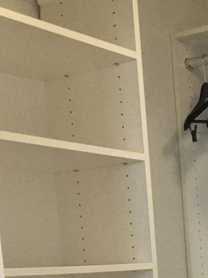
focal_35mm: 85
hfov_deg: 16.3
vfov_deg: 20.9
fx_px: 681
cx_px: 282
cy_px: 365
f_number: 2.2
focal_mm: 4.15
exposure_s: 1/30
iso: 100
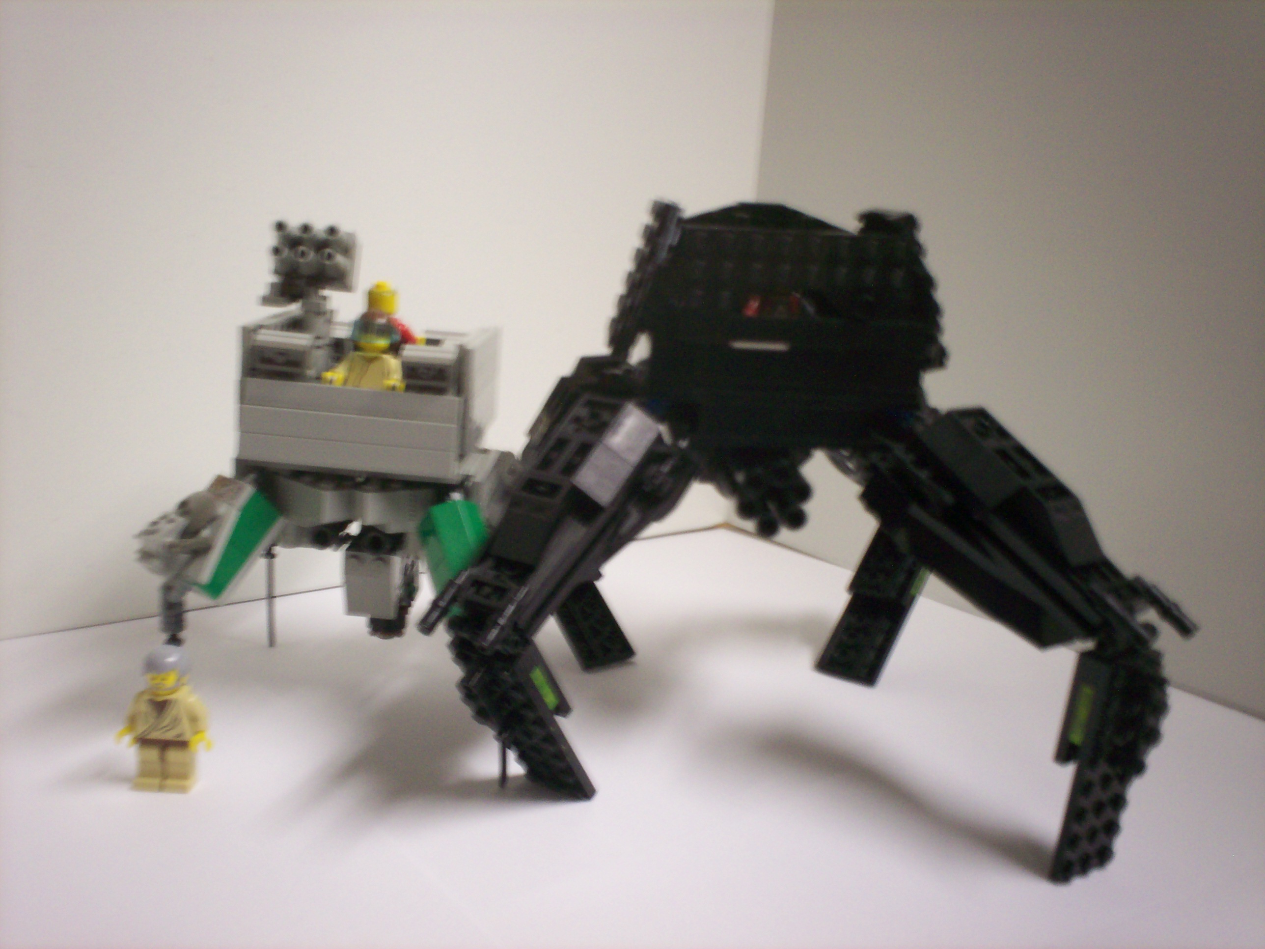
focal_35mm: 36
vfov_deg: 39.7
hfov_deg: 51.4
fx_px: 1316
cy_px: 474
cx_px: 632
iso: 140
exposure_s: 1/8.09
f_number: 4.5
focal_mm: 6
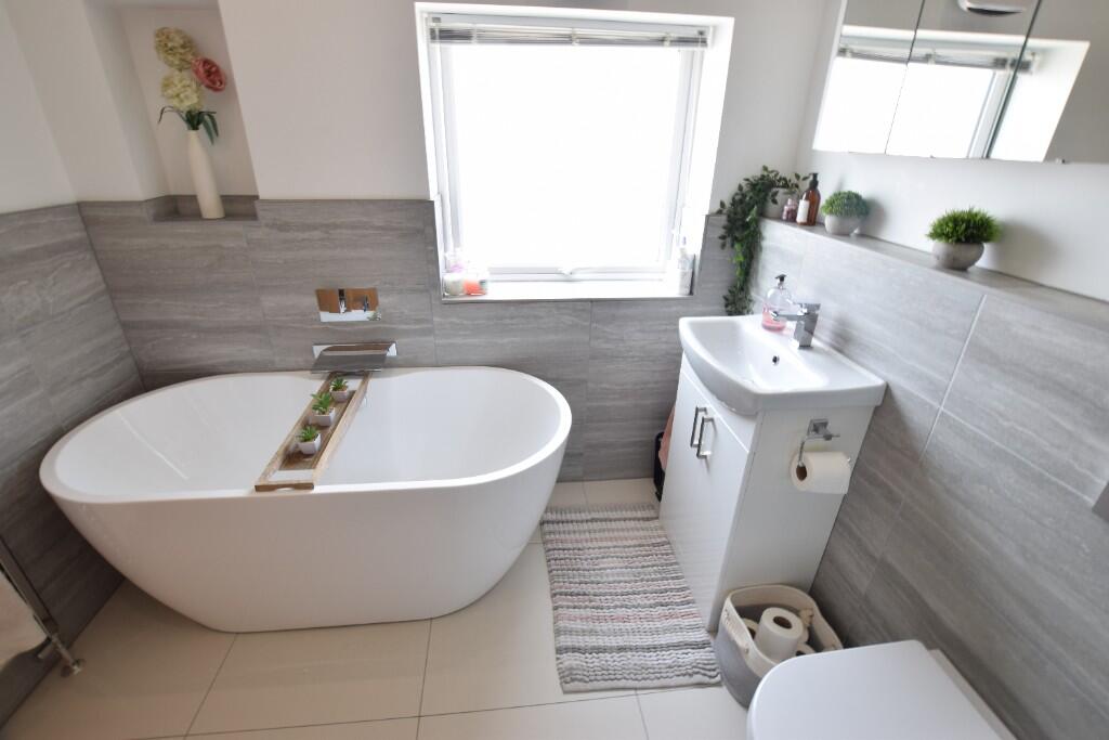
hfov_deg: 100.4
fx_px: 462
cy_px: 370
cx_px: 554
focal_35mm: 15
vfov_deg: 77.3
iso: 100
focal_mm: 10
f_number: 7.1
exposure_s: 1/5
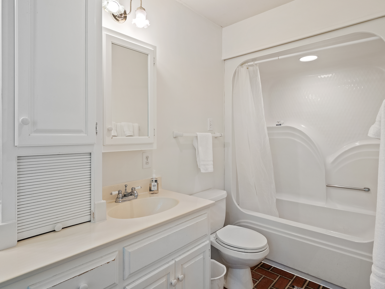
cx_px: 192
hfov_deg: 81.7
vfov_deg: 66.0
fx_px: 222
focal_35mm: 20
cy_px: 144
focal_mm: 10
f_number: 5.6
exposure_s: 1/15
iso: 400
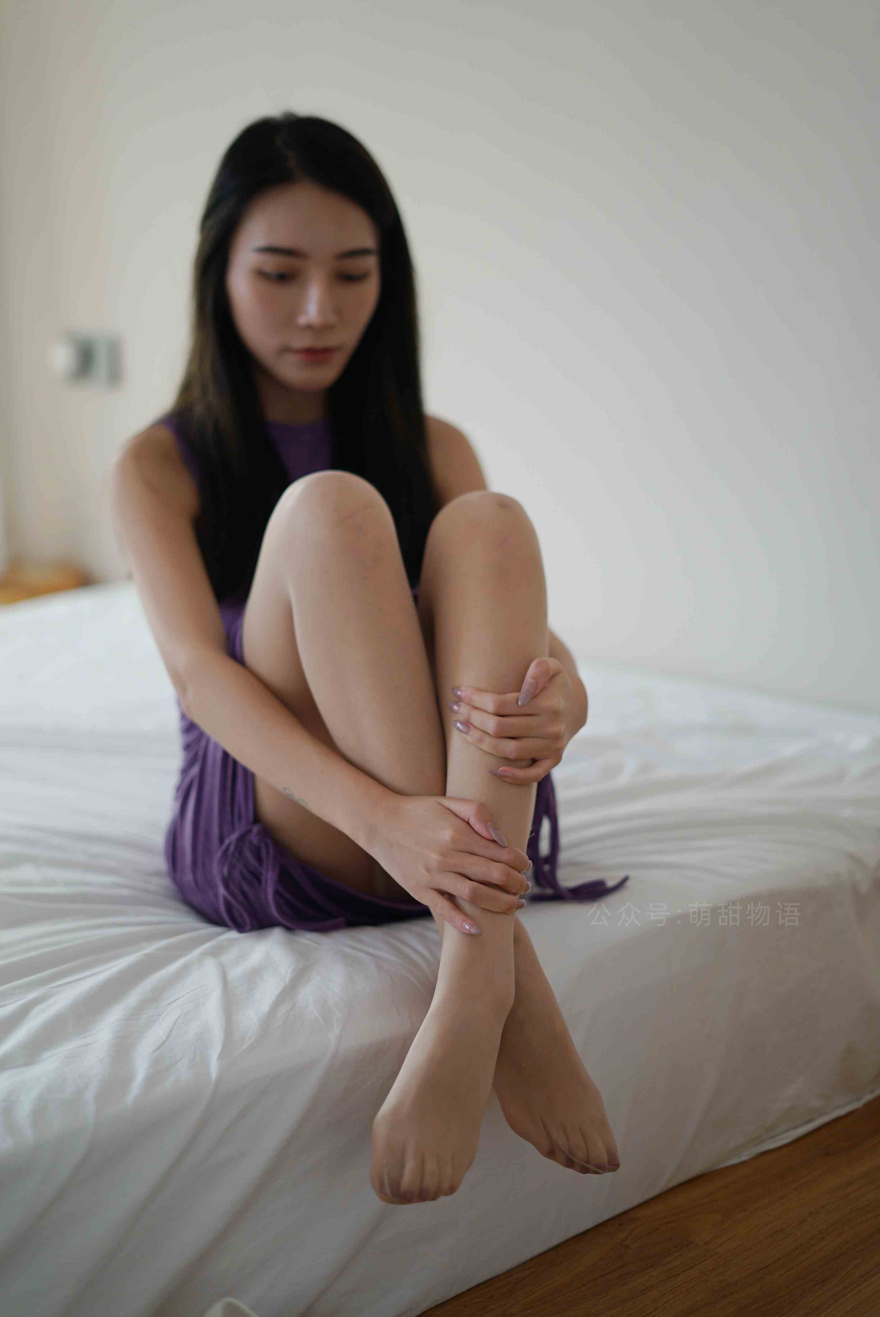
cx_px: 440
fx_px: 1831
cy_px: 658
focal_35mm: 50
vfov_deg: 39.6
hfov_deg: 27.0
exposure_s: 1/250
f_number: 1.8
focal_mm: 50
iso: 320
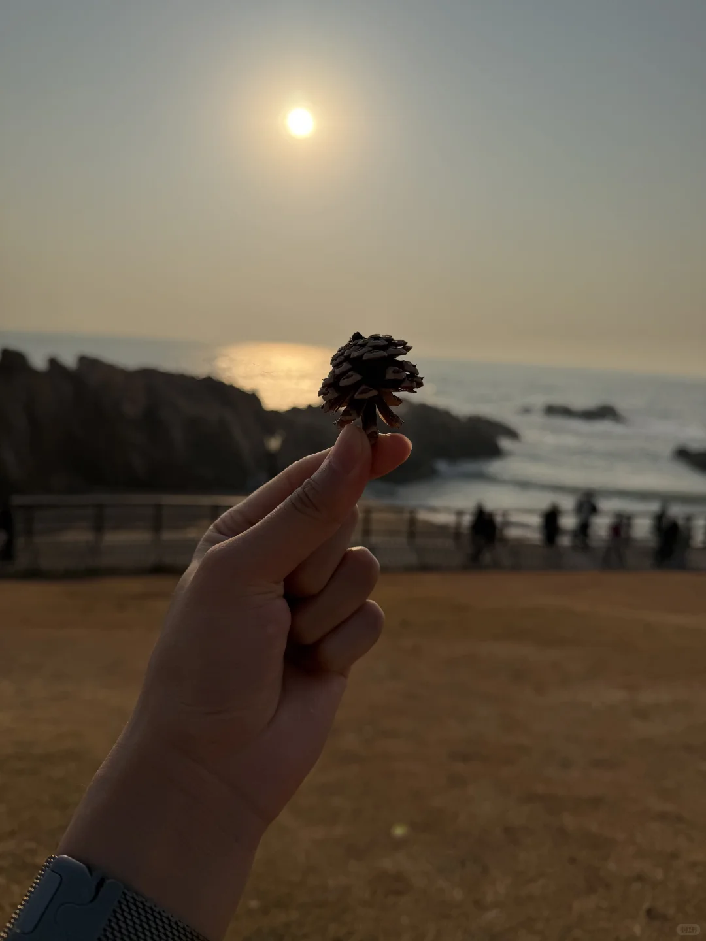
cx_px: 353
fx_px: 653
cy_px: 470
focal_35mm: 24
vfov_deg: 71.6
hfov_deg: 56.8
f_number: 1.78
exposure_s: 1/22727
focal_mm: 6.76
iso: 80
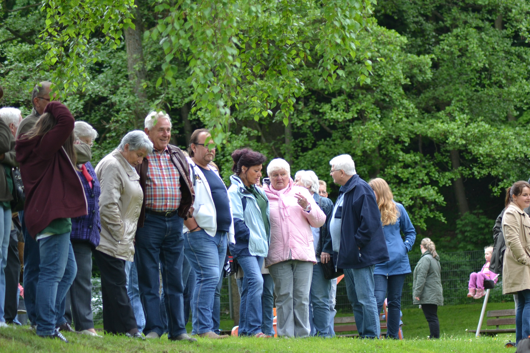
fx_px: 2429
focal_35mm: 165
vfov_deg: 8.3
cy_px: 176
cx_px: 265
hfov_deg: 12.5
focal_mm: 110
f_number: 4
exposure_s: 1/125
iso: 400
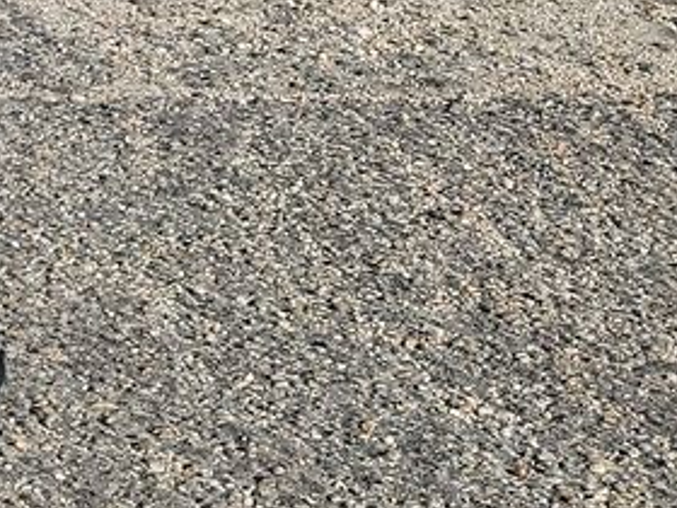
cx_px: -1214
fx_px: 2679
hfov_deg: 10.8
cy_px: -148
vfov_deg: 10.6
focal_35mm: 137
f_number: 1.8
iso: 50
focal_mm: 6.7
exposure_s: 1/1007
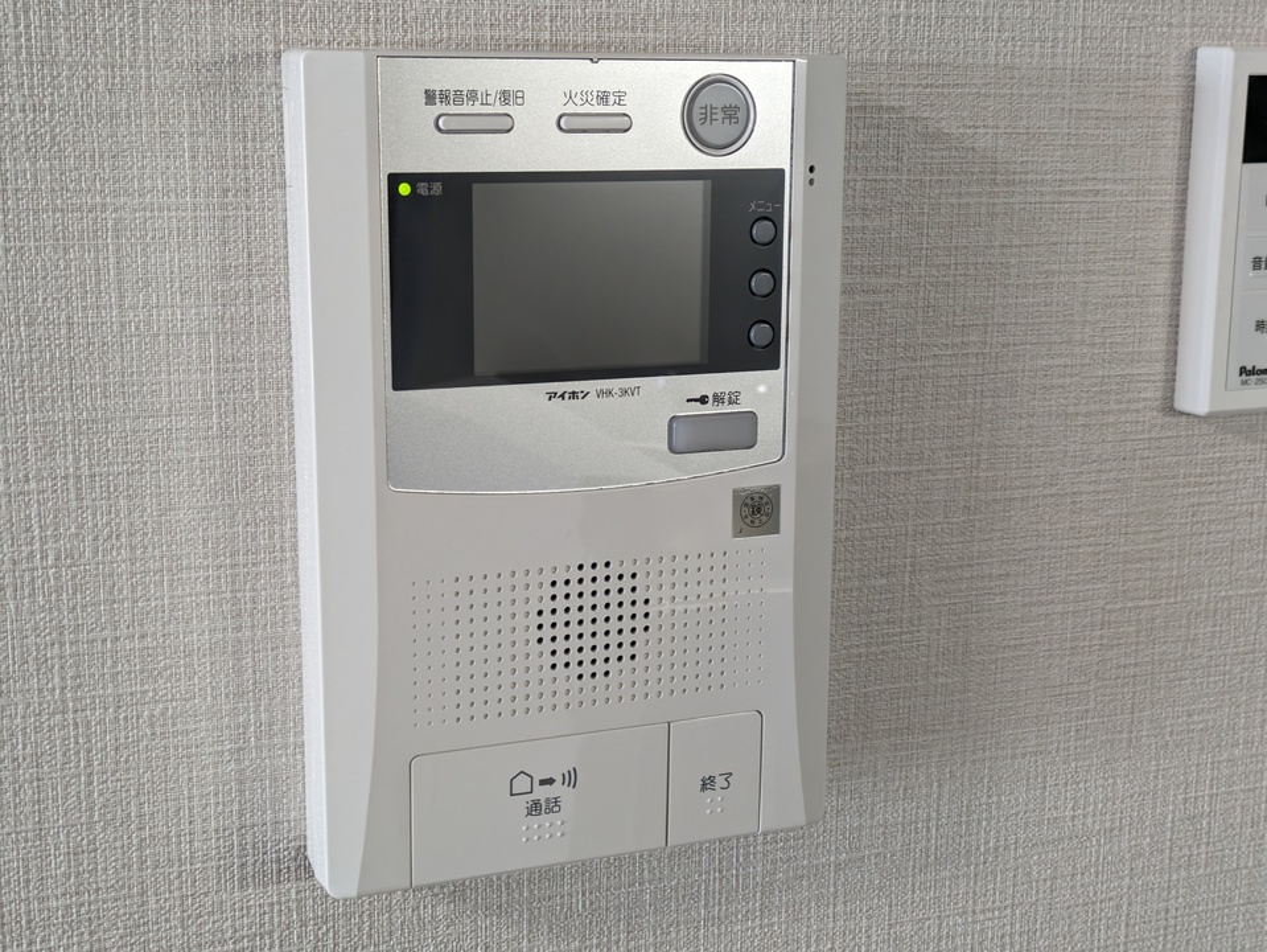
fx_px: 1867
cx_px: 634
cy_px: 476
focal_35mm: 51
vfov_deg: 28.6
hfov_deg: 37.5
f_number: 1.89
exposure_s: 1/40
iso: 73
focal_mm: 5.43
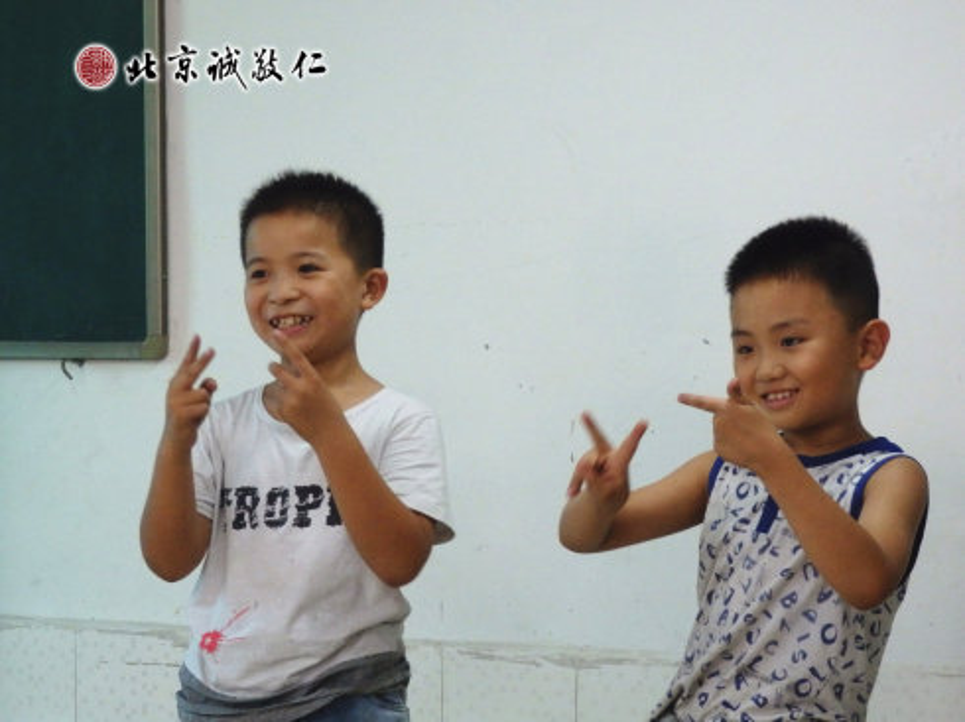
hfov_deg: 22.3
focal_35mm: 88
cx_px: 482
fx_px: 2452
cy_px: 361
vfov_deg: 16.8
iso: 800
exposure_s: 1/80
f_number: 4.8
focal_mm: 15.8
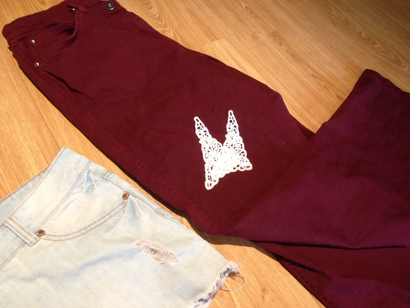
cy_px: 154
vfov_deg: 42.9
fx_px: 391
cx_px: 205
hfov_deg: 55.4
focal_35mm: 33
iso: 125
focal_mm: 4.13
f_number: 2.4
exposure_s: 1/20
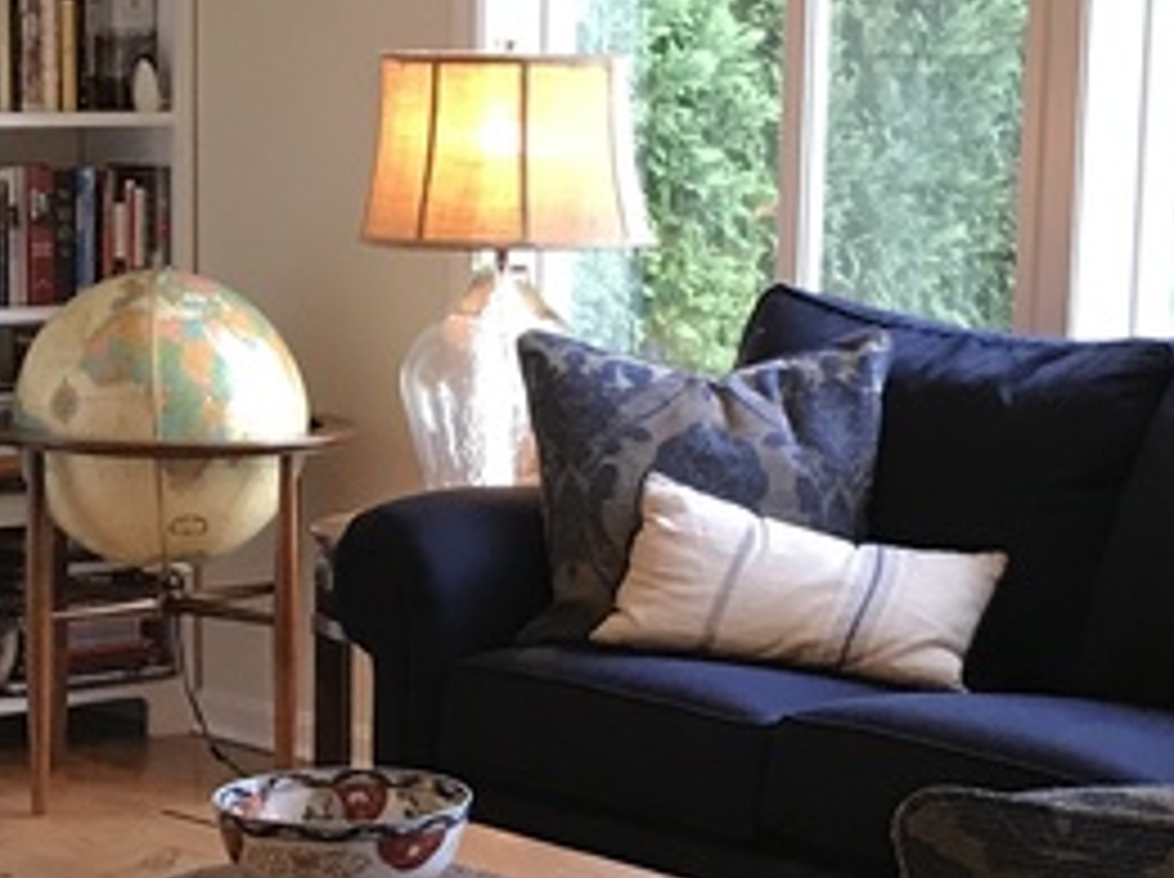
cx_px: 490
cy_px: 842
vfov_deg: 13.3
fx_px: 3726
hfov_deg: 17.9
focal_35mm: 110
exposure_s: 1/15
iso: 40
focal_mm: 3.99
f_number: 1.8
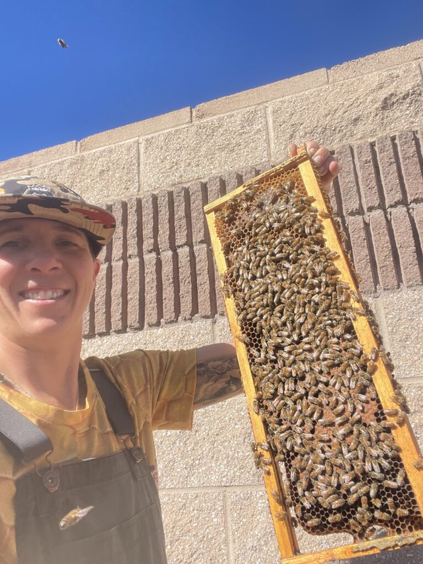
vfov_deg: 60.0
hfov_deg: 46.8
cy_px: 282
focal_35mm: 30
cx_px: 212
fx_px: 489
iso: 25
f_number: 2.2
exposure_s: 1/702
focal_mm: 2.71
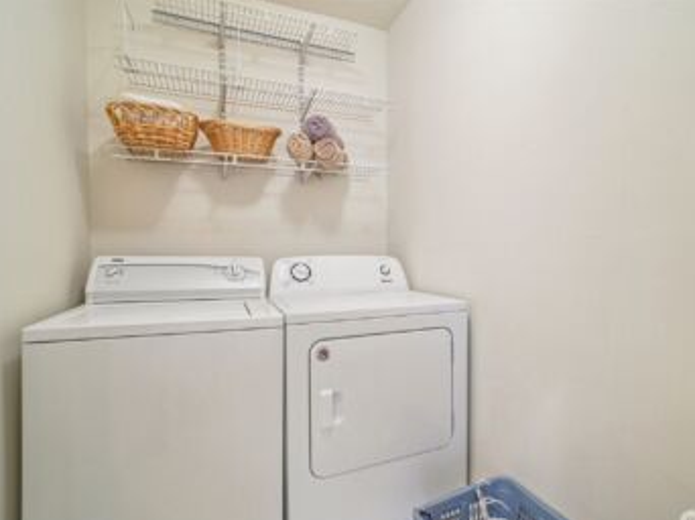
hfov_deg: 87.4
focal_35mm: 18
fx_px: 361
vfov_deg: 71.5
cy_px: 269
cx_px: 390
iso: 1600
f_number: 8
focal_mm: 16
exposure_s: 1/8
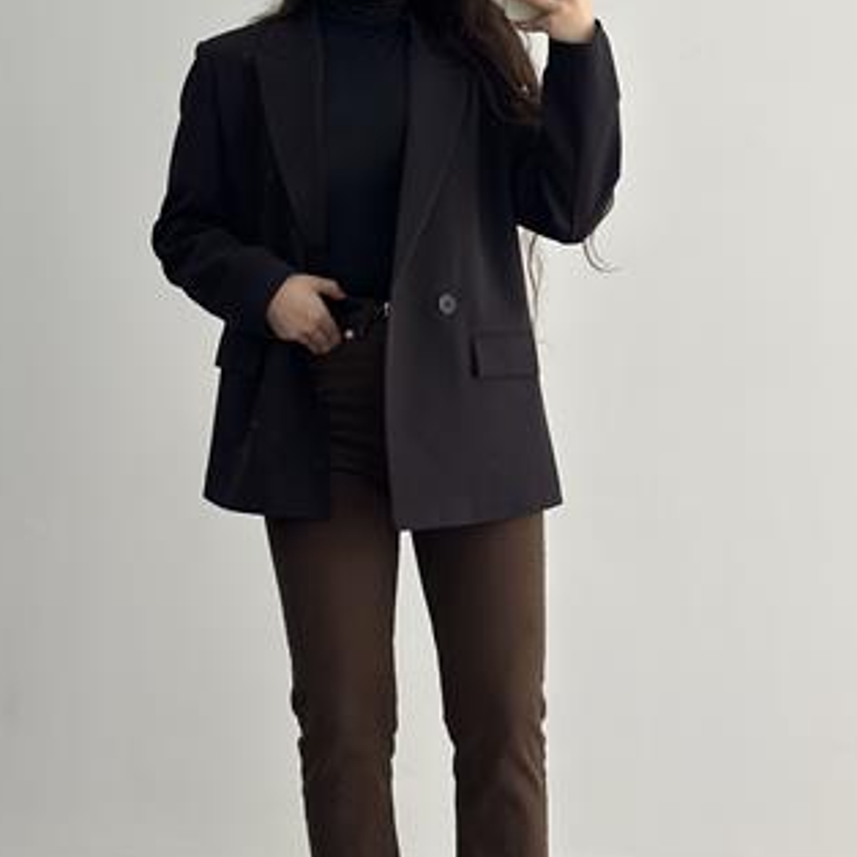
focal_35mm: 72
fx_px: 2017
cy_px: 416
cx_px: 439
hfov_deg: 24.0
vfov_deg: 24.0
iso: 80
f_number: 1.78
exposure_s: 1/274
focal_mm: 6.86
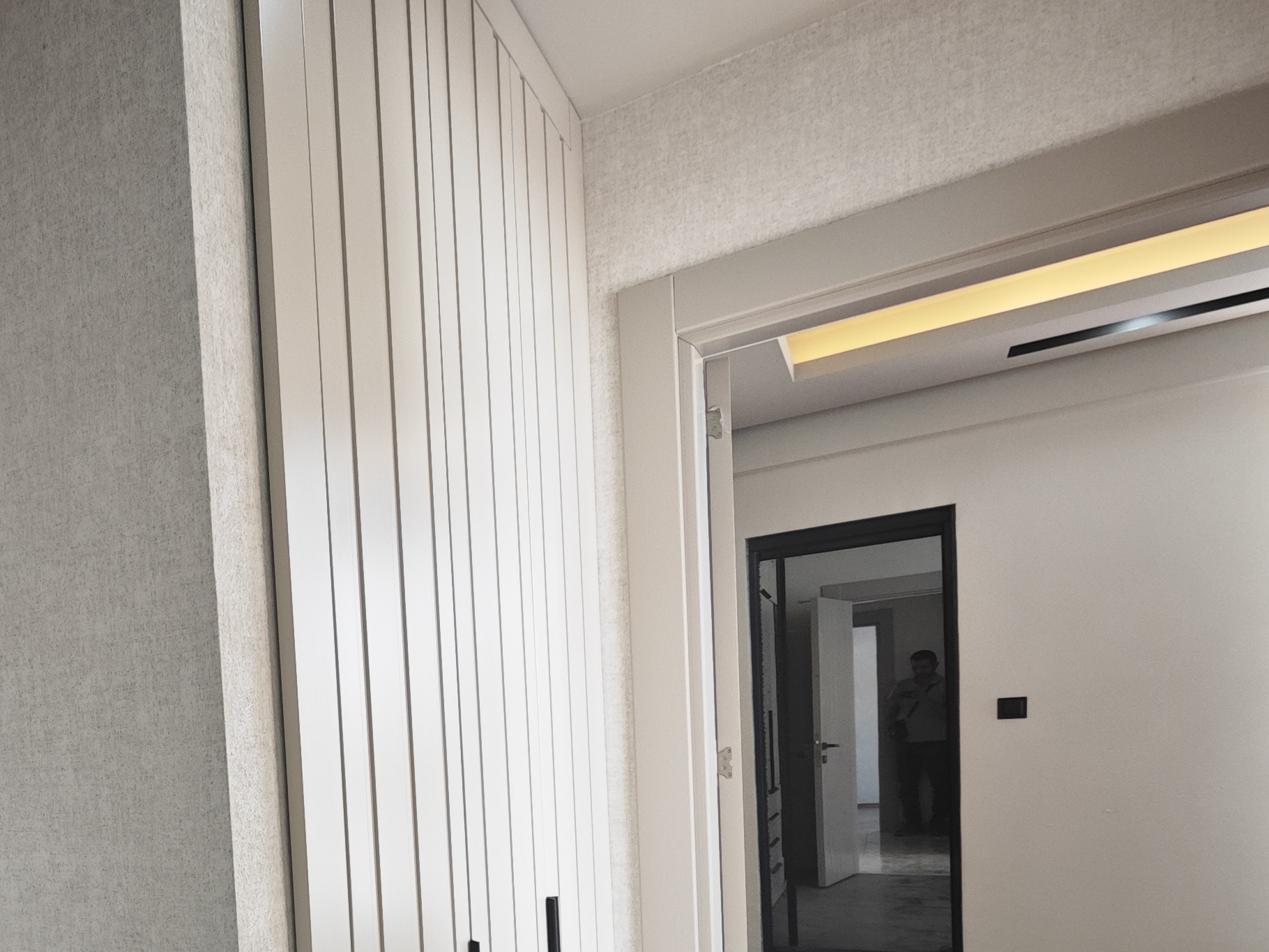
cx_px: 19
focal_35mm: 27
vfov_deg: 47.5
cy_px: 807
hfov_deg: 52.7
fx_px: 990
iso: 125
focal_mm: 2.03
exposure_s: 1/50
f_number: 1.8
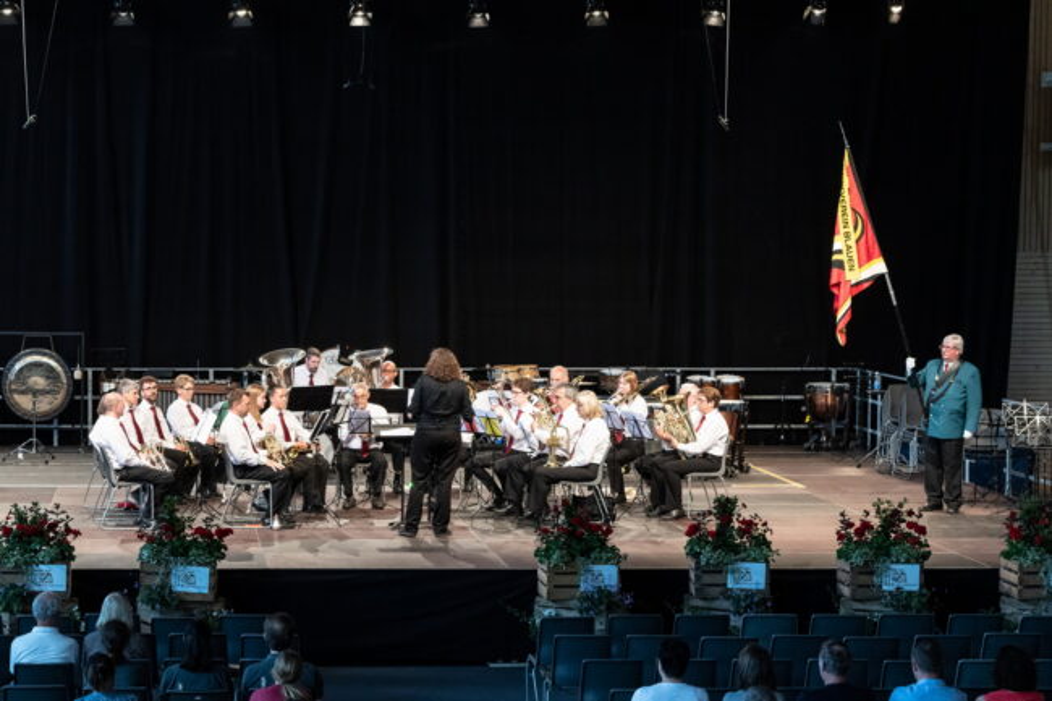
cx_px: 526
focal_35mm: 70
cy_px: 350
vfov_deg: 19.4
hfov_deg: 28.9
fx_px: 2045
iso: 4000
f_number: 8
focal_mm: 70
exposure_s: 1/125
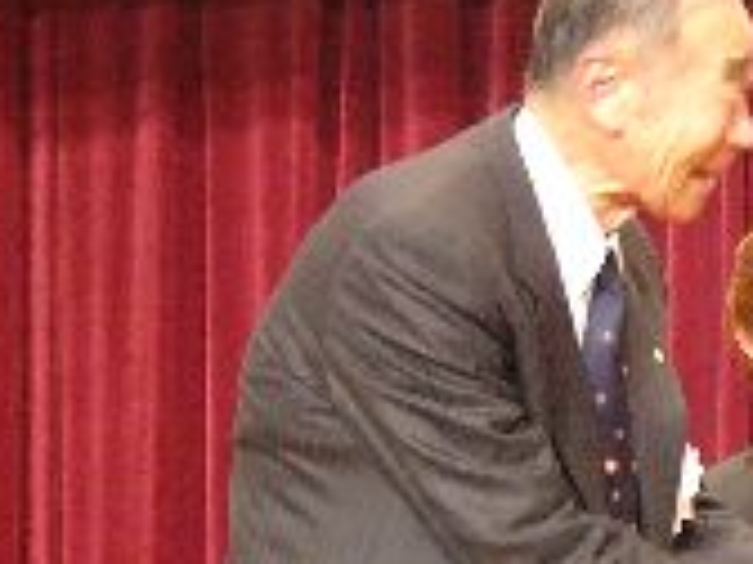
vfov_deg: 5.8
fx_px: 5547
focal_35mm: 255
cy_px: 689
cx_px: 1008
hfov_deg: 7.7
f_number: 2.8
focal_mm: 11.2
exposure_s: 1/15
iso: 200
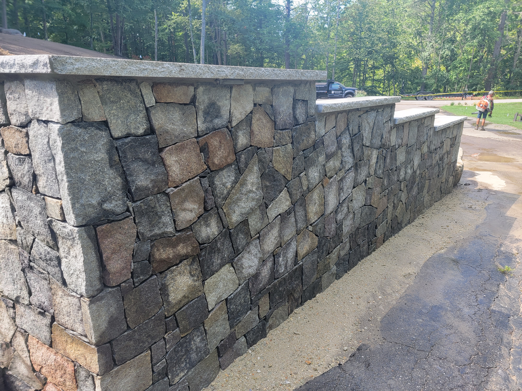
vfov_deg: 56.8
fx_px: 362
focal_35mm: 24
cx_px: 261
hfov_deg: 71.6
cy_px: 196
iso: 20
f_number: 1.8
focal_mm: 6.7
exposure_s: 1/120
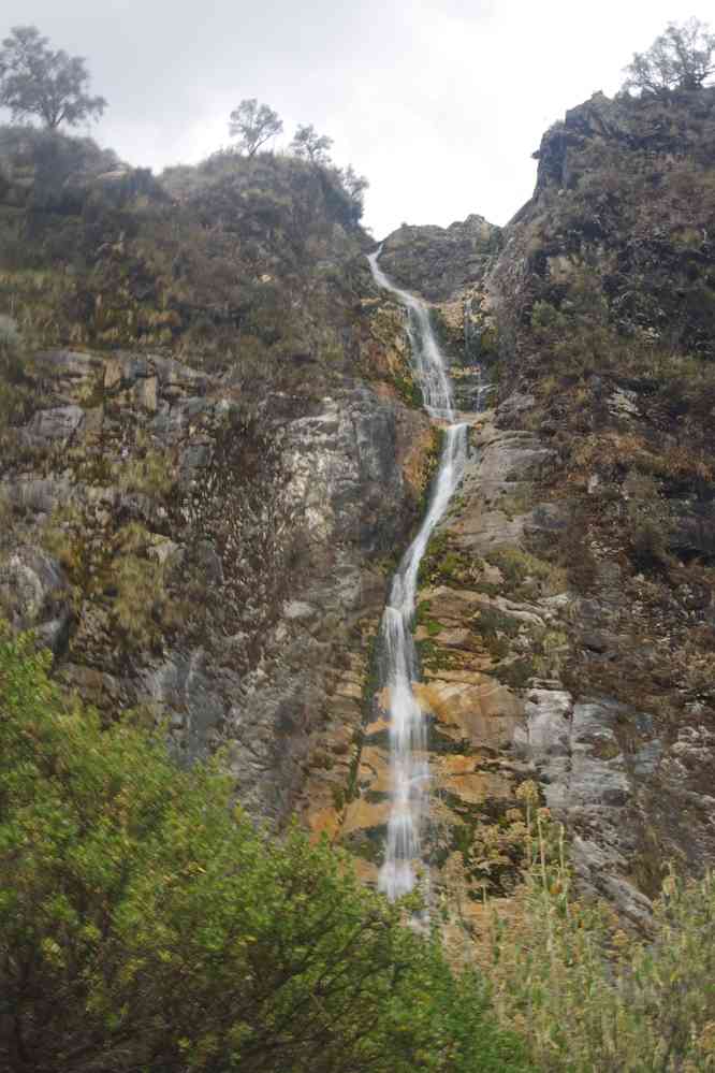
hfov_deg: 27.3
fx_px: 1475
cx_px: 358
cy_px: 536
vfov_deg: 40.0
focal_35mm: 50
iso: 100
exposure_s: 1/4
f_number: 20
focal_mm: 33
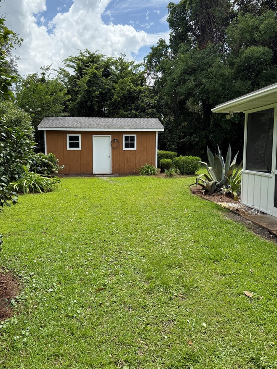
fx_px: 299
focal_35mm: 28
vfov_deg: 63.5
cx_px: 119
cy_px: 180
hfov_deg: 49.6
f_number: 1.78
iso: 100
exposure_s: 1/3425
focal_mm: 6.76
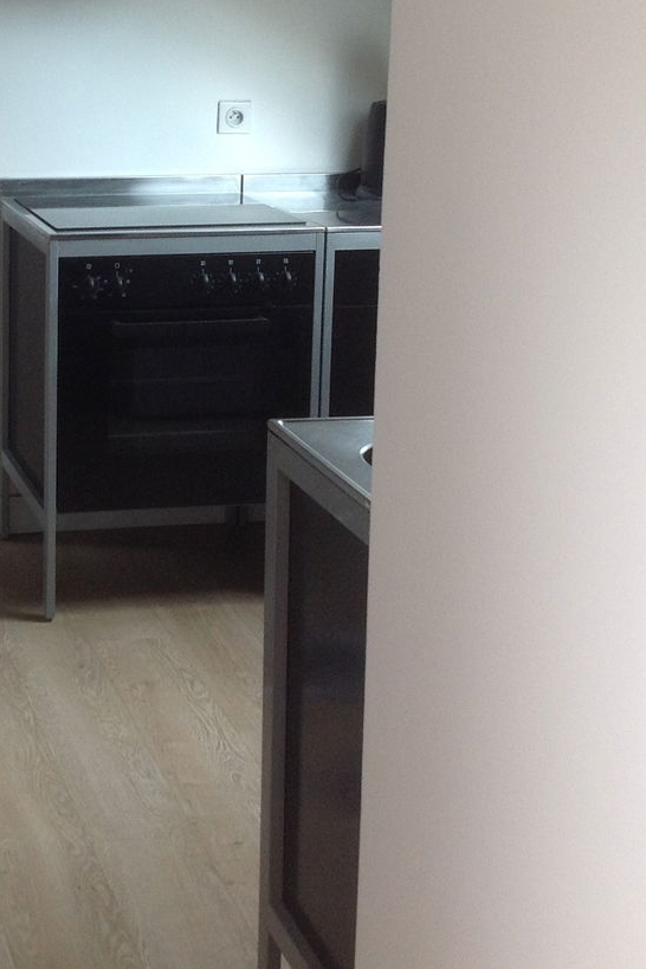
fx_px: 1911
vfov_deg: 28.2
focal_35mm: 71
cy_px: 276
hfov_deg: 18.7
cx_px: 18
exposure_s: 1/60
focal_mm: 4.28
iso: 64
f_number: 2.4
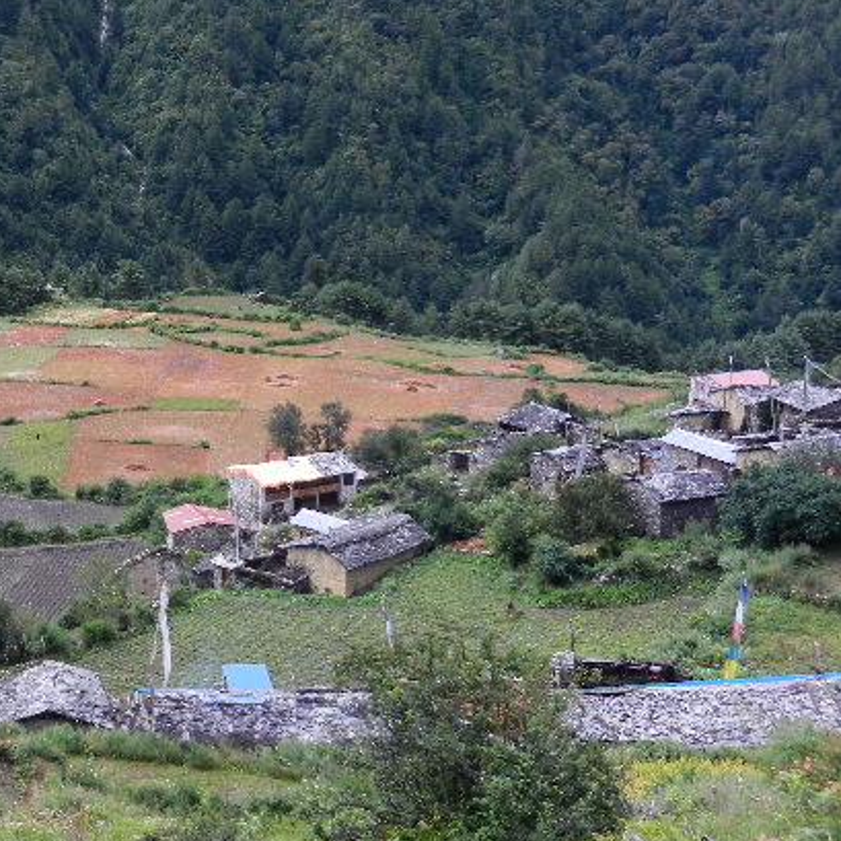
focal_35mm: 57
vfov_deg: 29.9
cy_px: 319
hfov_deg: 28.9
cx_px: 90
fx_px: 1567
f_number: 3.8
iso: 160
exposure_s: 1/320
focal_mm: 5.9
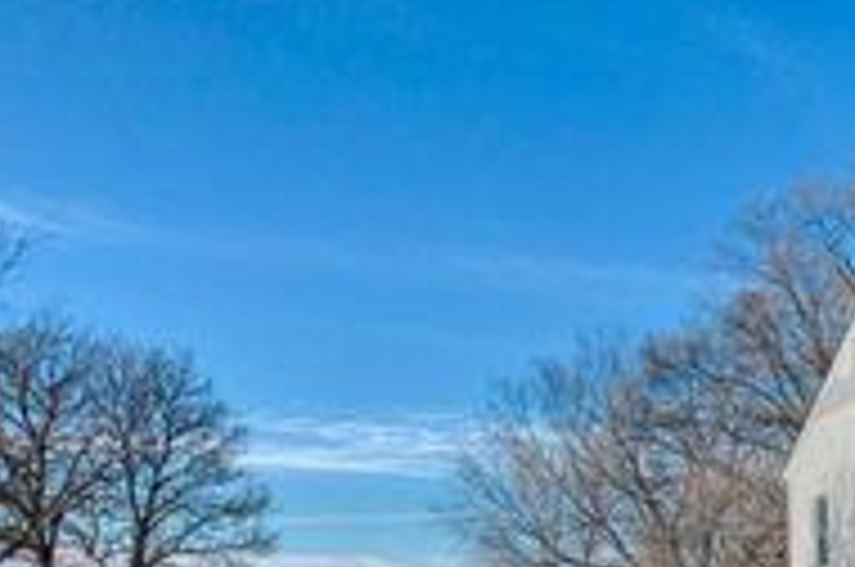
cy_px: 682
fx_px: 1375
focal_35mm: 58
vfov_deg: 21.6
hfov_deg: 30.3
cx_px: 976
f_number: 2.8
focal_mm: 8.38
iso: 100
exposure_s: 1/1600
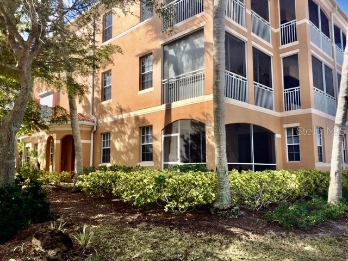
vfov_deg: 48.2
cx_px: 174
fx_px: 292
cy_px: 130
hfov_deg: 61.7
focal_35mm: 29
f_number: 2.2
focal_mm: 4.15
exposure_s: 1/1319
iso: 32
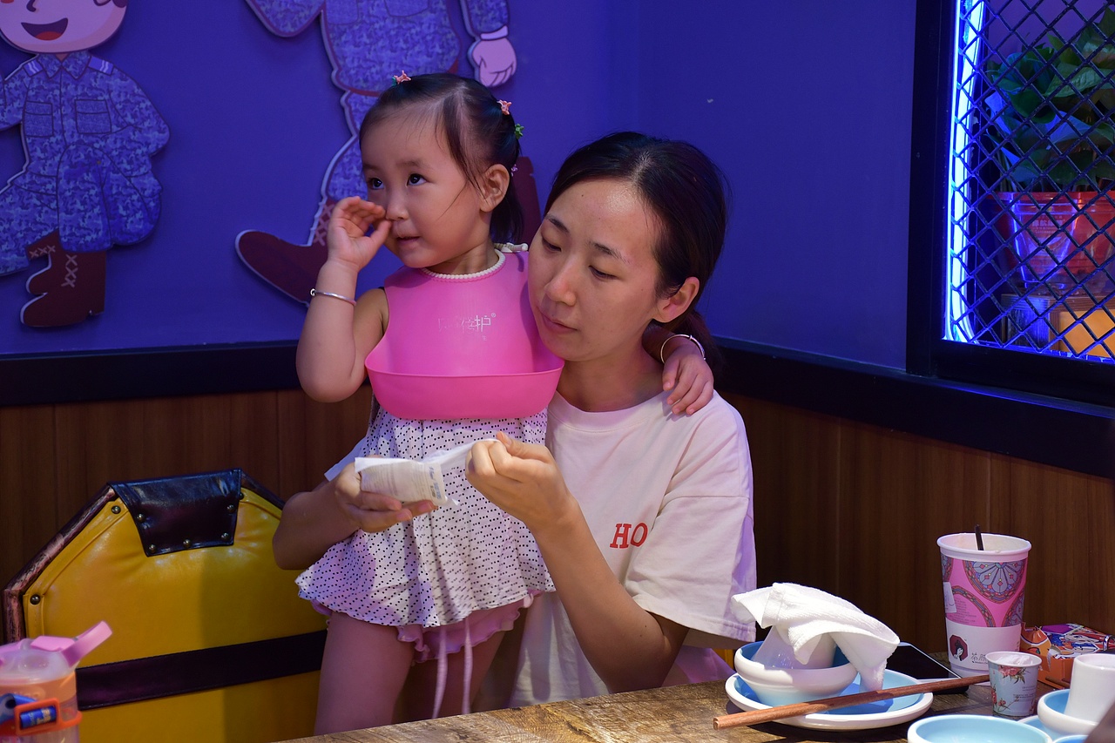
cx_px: 558
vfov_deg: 21.6
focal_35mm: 63
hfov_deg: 31.9
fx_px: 1951
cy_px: 372
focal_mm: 42
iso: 800
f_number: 4.5
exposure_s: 1/30
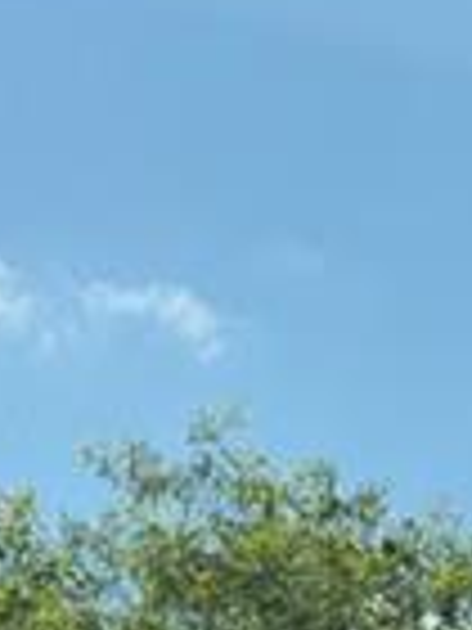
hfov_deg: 5.5
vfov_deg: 7.2
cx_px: 1007
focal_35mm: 264
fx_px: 4800
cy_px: 1233
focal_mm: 6.76
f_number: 1.78
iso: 64
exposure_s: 1/4329
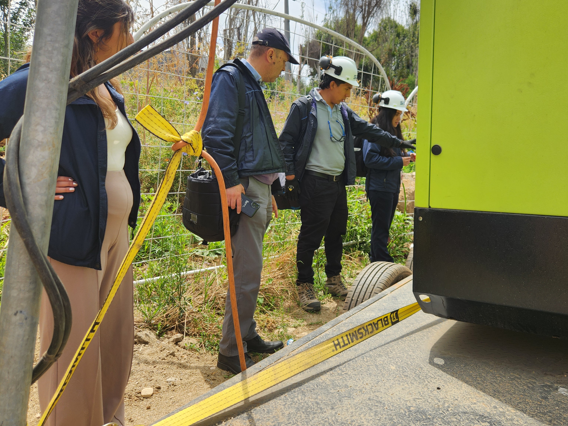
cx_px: 356
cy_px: 191
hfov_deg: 59.2
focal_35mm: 30
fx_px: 492
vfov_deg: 46.7
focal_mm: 5.4
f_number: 1.8
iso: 20
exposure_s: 1/984
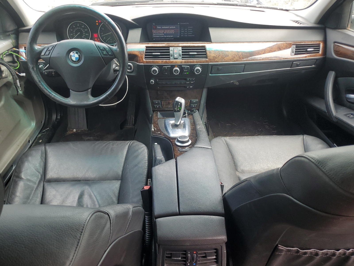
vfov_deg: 53.1
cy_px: 133
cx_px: 177
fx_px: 266
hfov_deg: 67.3
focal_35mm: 26
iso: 50
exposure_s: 1/147
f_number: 1.5
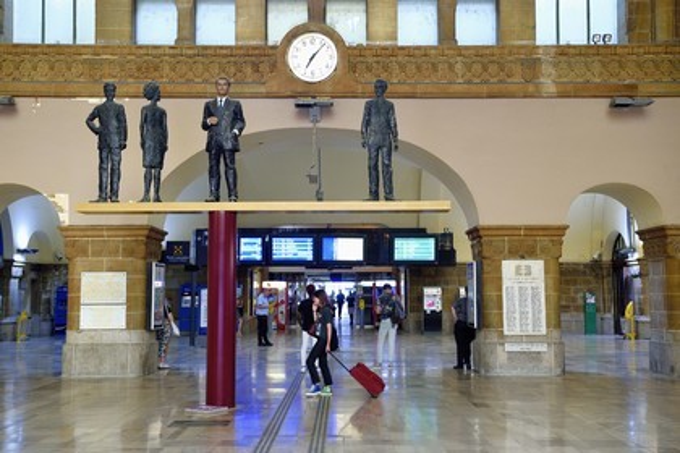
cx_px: 340
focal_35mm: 42
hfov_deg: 46.4
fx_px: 793
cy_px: 226
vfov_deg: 31.9
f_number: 4.5
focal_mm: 42
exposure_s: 1/100
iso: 1250
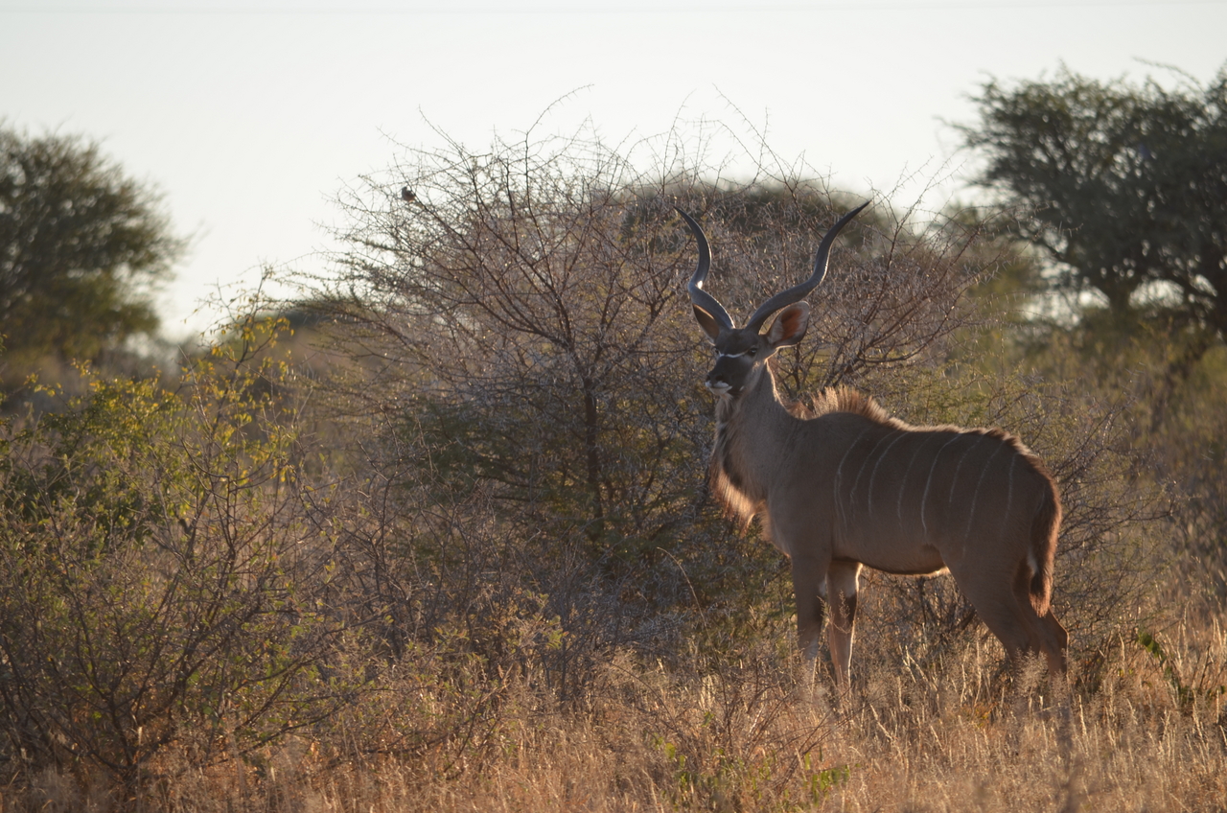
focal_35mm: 450
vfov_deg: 3.0
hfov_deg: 4.6
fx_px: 15307
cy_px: 406
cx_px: 614
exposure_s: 1/200
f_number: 6.3
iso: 100
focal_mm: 300
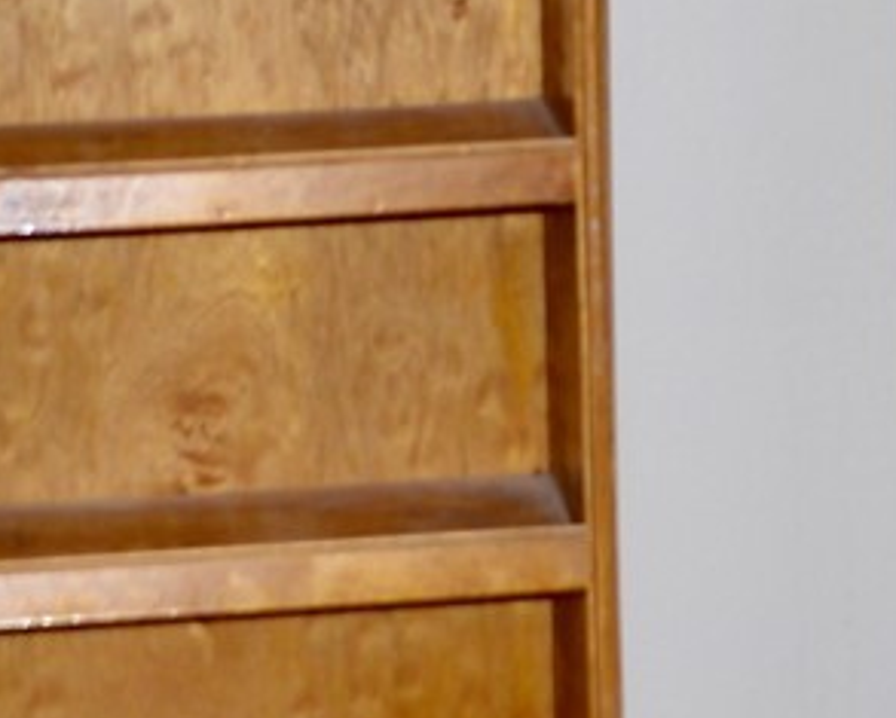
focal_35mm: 228
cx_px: 2066
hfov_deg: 7.9
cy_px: -238
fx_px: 6052
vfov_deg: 6.7
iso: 320
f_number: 3.8
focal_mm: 35
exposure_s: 1/60
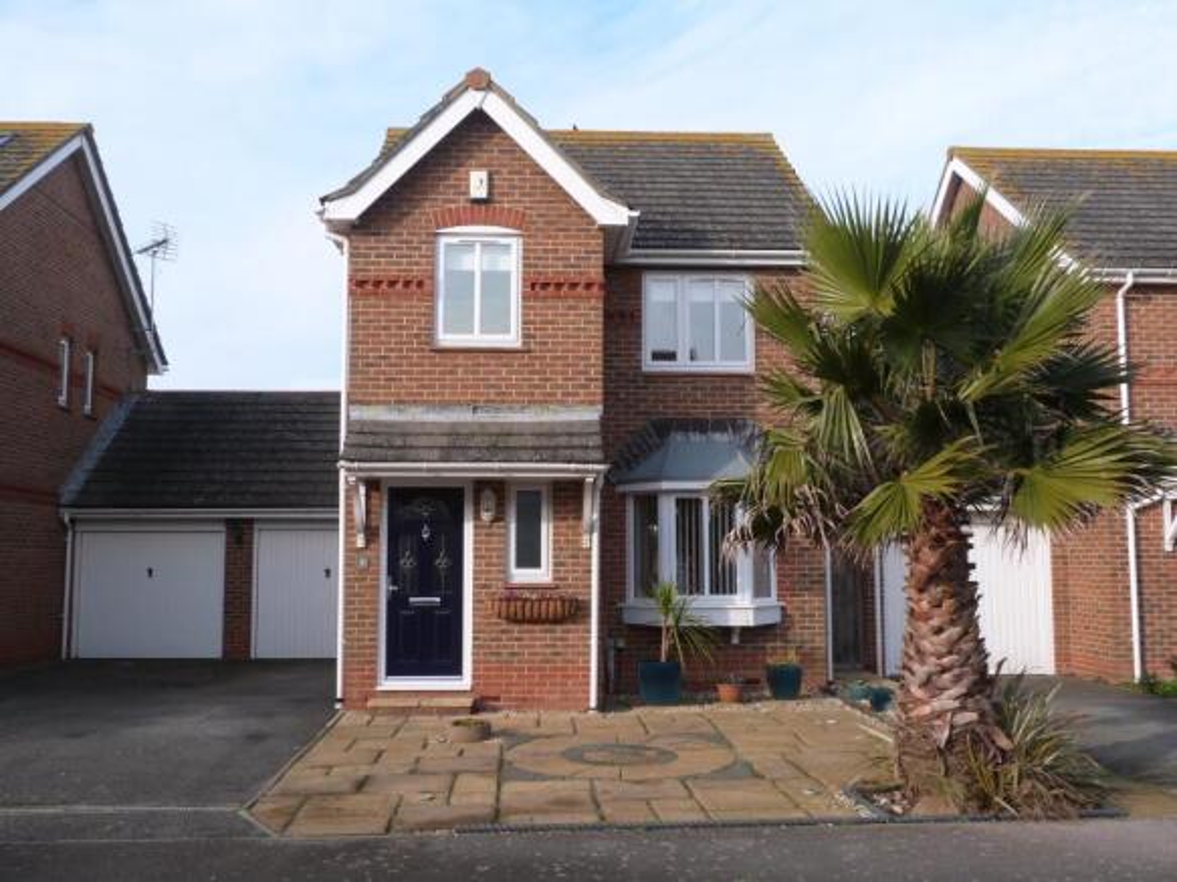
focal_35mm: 34
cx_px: 588
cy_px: 441
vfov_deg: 41.8
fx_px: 1156
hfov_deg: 54.0
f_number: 4.5
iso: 100
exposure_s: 1/200
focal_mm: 6.1
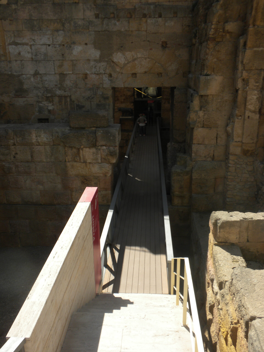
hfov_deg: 38.7
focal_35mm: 37
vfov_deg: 50.1
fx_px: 376
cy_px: 176
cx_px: 132
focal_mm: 6.6
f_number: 10
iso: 64
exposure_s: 1/95.2
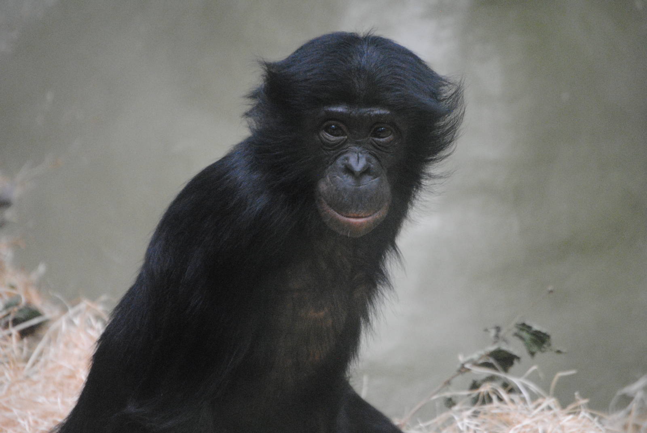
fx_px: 5398
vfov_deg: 4.6
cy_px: 216
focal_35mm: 300
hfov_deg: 6.9
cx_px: 324
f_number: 5.6
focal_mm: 200
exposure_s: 1/160
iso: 1600
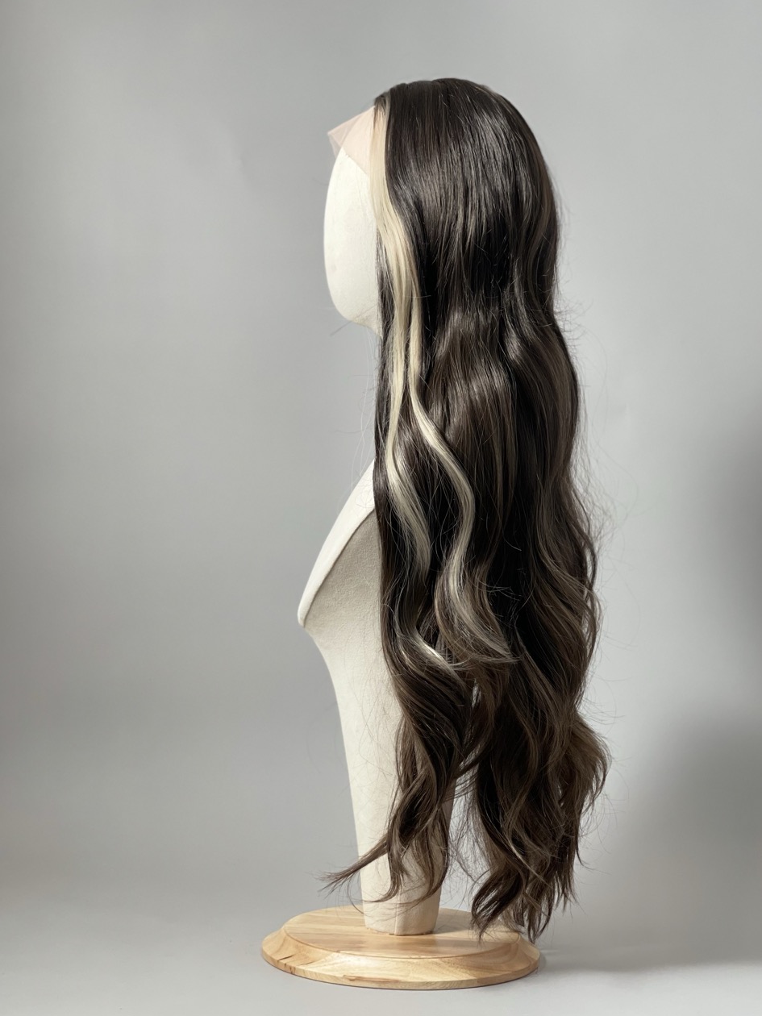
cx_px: 386
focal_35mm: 65
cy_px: 515
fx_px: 1908
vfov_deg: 29.8
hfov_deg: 22.6
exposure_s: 1/121
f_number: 2.2
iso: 100
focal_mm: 7.5
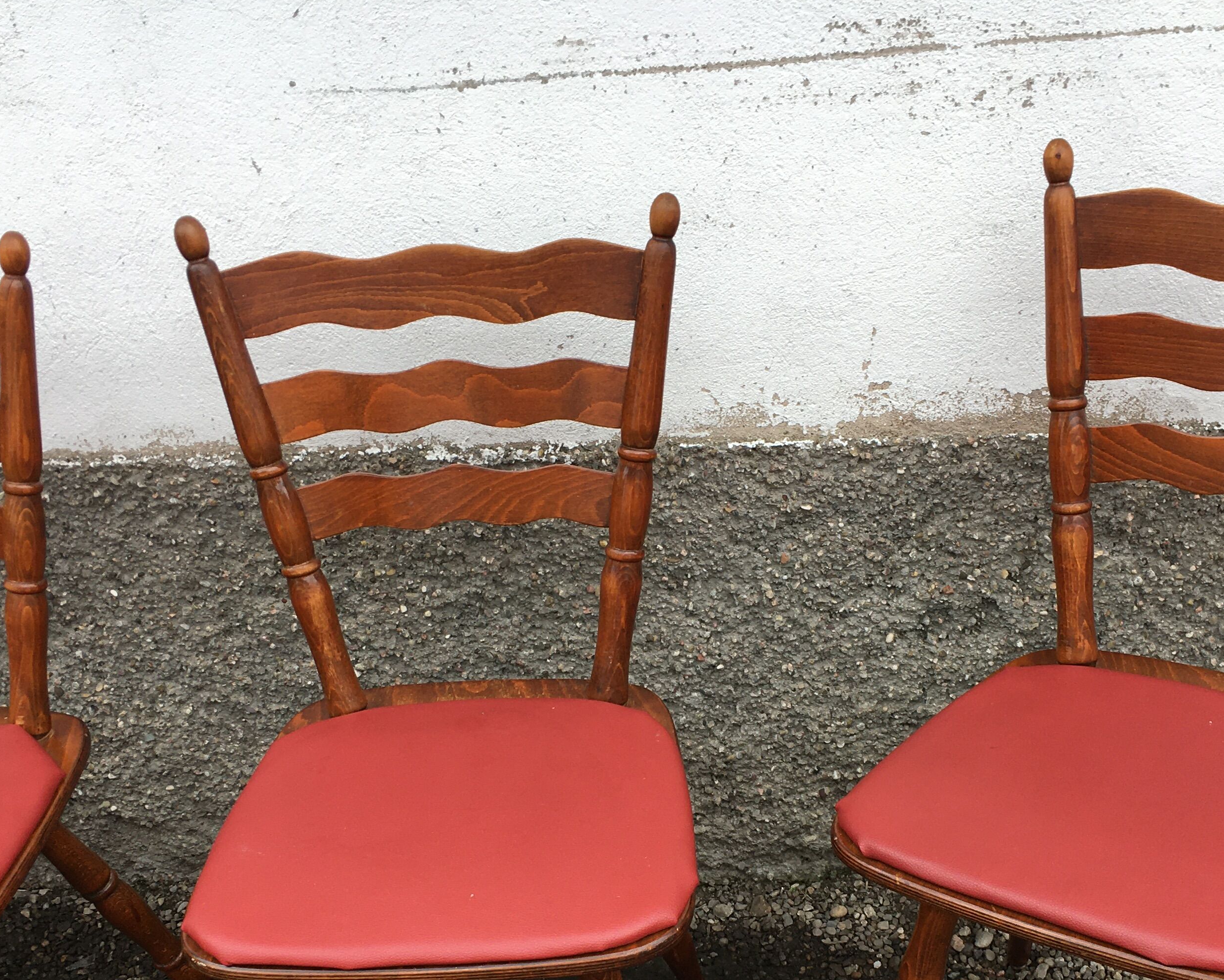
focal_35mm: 46
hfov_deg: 40.3
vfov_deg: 32.2
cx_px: 676
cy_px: 726
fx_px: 1666
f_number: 2.2
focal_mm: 4.15
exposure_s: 1/180
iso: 25
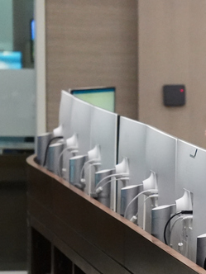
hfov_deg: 5.1
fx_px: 2222
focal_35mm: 280
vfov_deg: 7.1
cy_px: 228
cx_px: 563
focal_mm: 69
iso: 6400
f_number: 2.8
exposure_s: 1/320
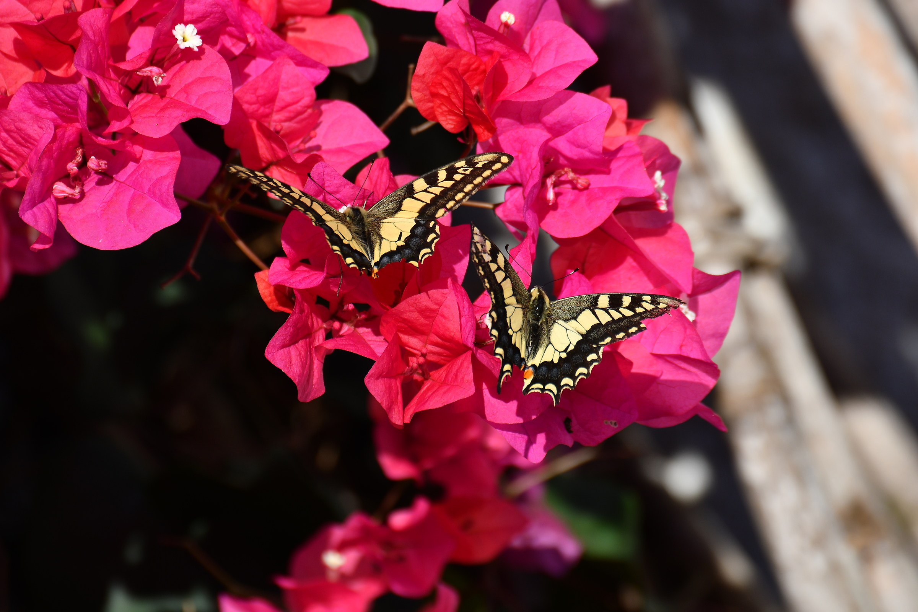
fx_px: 11474
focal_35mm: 450
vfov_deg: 3.1
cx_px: 459
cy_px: 306
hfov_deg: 4.6
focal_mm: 300
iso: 125
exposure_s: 1/500
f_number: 7.1
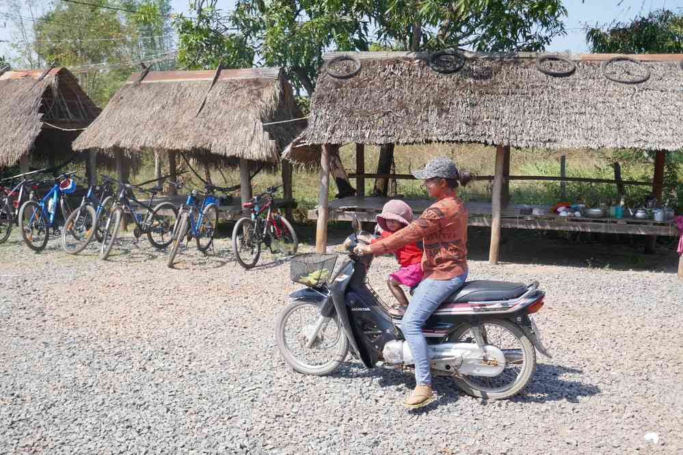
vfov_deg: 37.9
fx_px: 664
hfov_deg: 54.4
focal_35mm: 35
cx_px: 342
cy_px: 228
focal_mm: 12.7
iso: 125
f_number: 3.4
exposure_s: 1/640
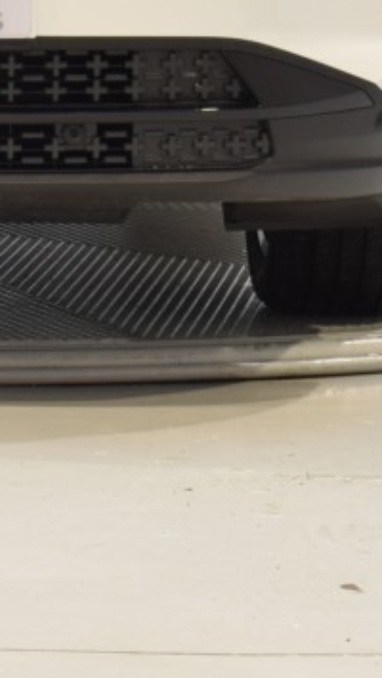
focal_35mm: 252
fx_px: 4532
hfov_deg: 4.8
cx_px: -180
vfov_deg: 8.4
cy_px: -220
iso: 100
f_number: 10
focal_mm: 38
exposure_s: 1/3
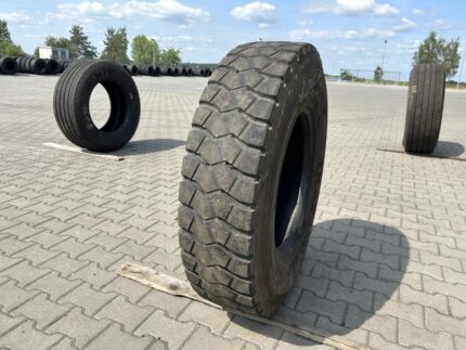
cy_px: 175
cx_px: 233
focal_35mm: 26
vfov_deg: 53.1
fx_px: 350
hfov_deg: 67.3
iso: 50
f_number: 1.5
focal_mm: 5.7
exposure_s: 1/2632
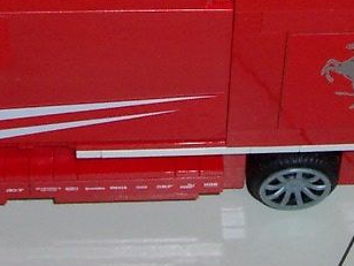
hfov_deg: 13.7
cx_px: 233
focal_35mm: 144
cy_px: -88
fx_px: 1473
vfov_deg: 10.1
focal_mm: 5.6
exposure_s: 1/60
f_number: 2.8
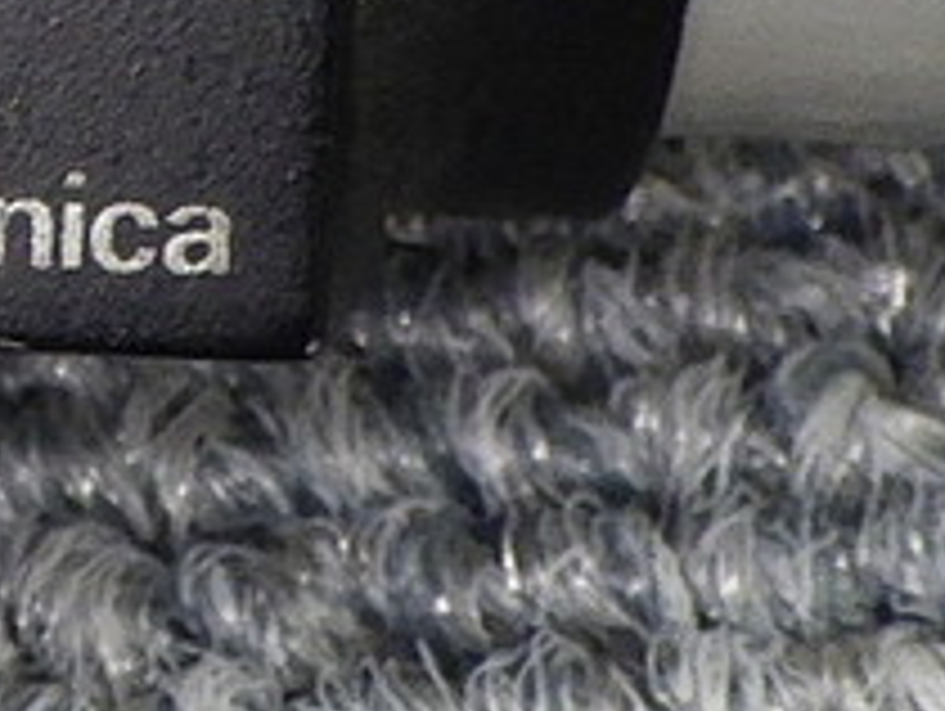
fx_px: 8199
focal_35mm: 300
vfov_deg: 5.0
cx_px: -464
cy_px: -92
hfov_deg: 6.5
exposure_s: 1/60
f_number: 4.2
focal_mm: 7.5
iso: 250
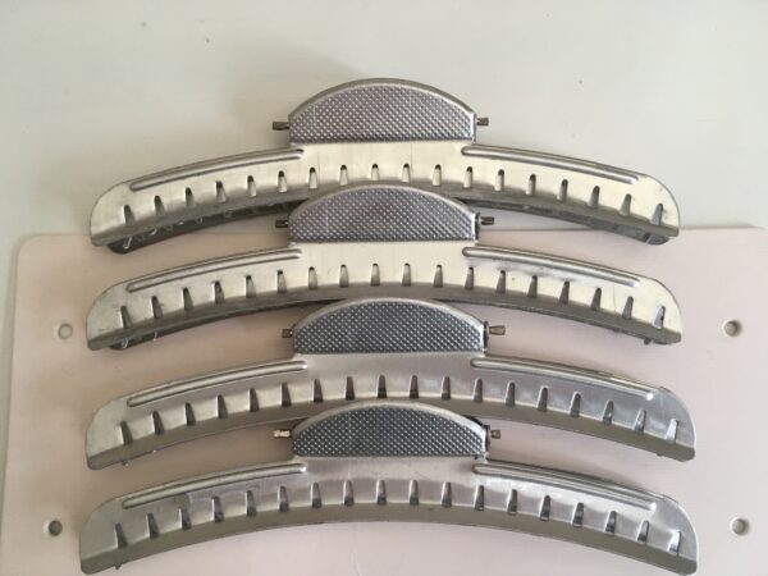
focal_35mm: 29
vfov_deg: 48.2
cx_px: 384
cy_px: 288
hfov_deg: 61.7
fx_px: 643
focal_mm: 4.15
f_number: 2.2
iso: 50
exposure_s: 1/33
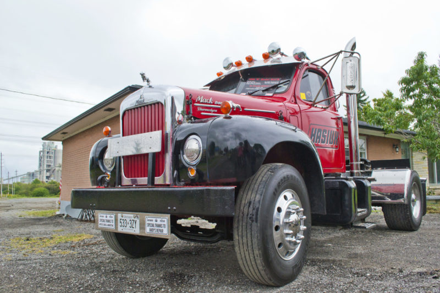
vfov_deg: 43.5
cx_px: 220
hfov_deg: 62.0
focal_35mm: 30
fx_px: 366
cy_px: 146
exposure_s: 1/640
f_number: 9
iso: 400
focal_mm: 20
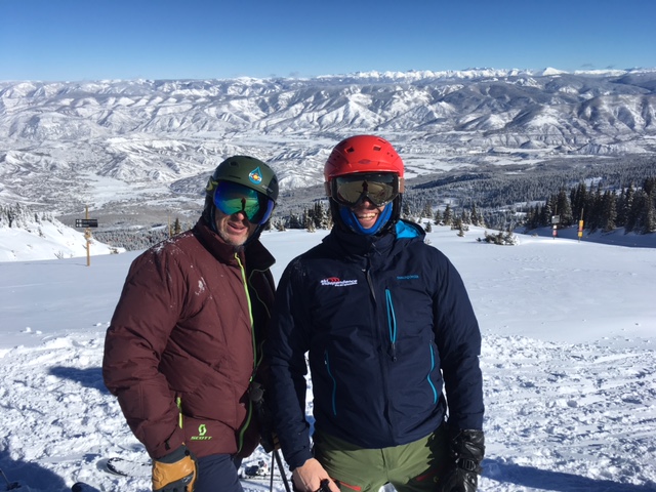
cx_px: 328
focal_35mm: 29
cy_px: 246
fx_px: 550
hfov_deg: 61.7
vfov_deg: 48.2
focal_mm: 4.15
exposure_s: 1/3077
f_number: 2.2
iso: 25
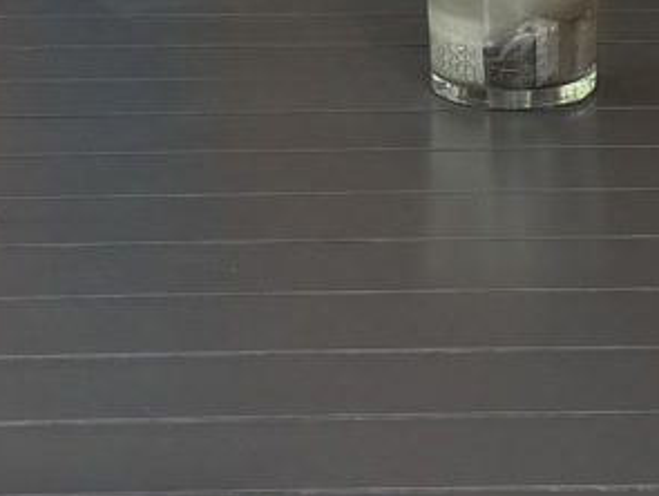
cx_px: 453
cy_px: -331
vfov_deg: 9.2
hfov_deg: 12.6
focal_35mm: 156
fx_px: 2973
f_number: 1.78
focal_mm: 6.76
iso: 80
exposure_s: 1/321
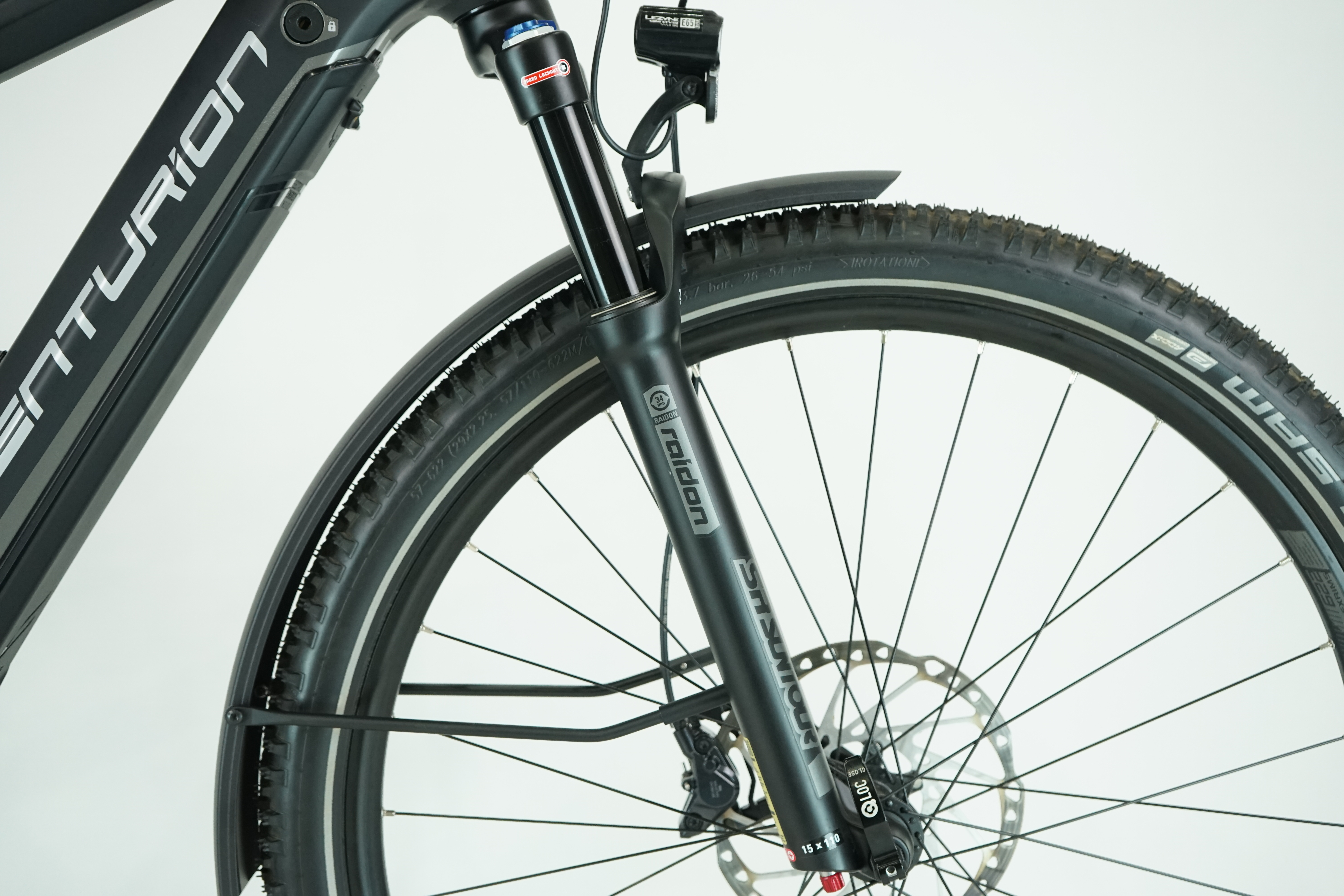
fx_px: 1755
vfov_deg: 28.6
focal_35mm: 47
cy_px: 448
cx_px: 672
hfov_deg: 41.9
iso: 1600
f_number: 5.6
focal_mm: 47
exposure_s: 1/200
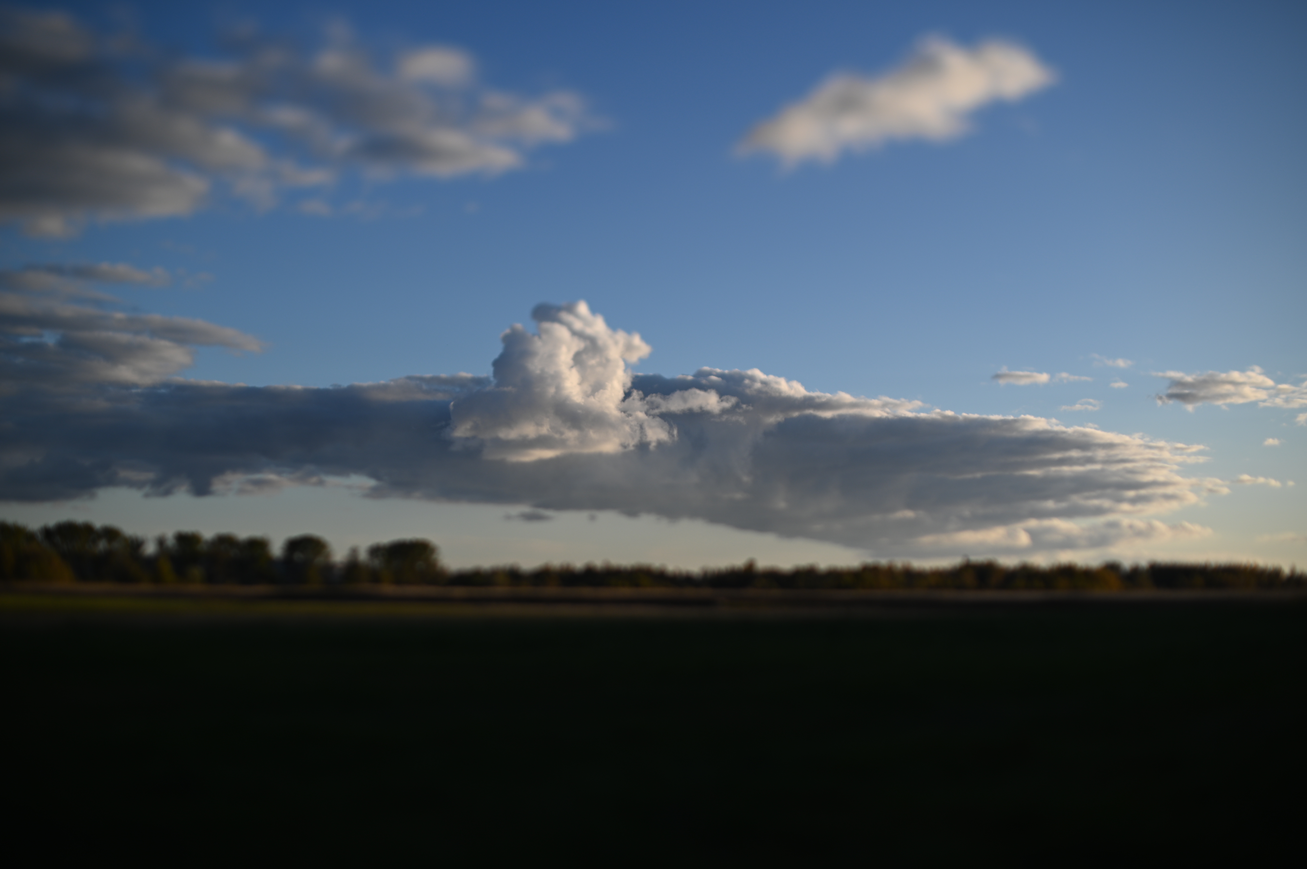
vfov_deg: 27.0
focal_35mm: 50
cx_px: 654
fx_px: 1814
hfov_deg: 39.6
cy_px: 434
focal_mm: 50
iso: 100
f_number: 1.4
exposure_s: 1/5000
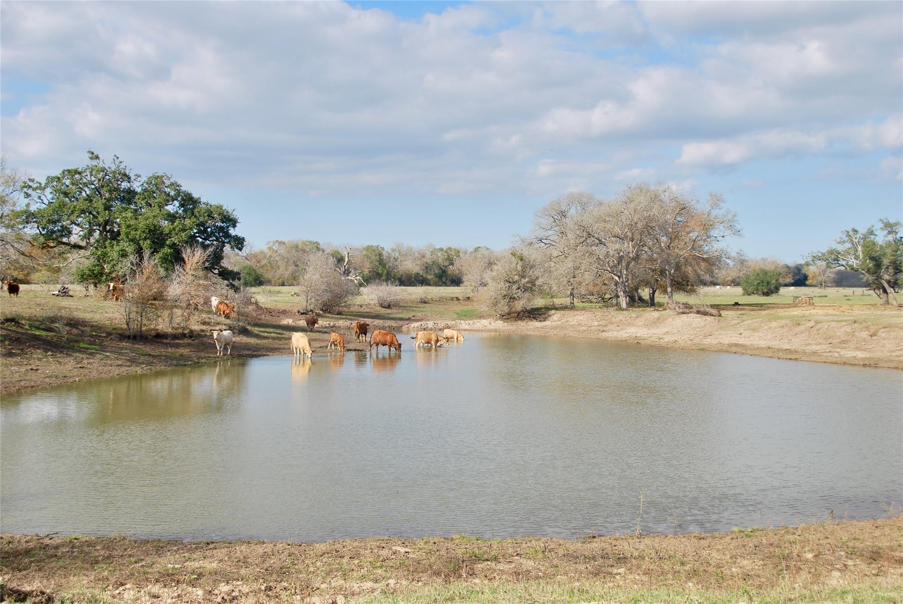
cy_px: 302
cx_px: 452
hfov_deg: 41.1
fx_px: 1205
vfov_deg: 28.1
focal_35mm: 48
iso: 100
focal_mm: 32
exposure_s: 1/250
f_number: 8
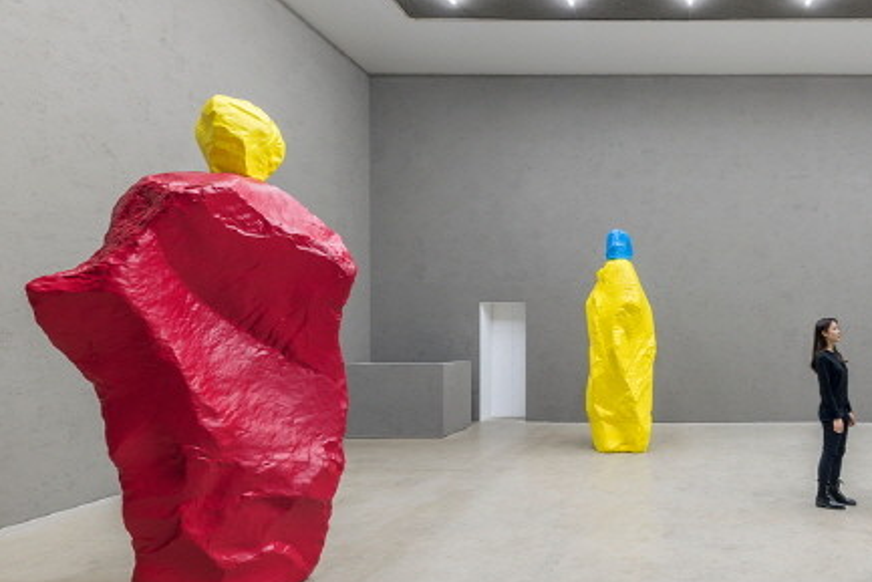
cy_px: 333
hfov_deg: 74.5
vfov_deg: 59.3
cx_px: 669
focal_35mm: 21
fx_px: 509
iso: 100
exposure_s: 1
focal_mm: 13
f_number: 11
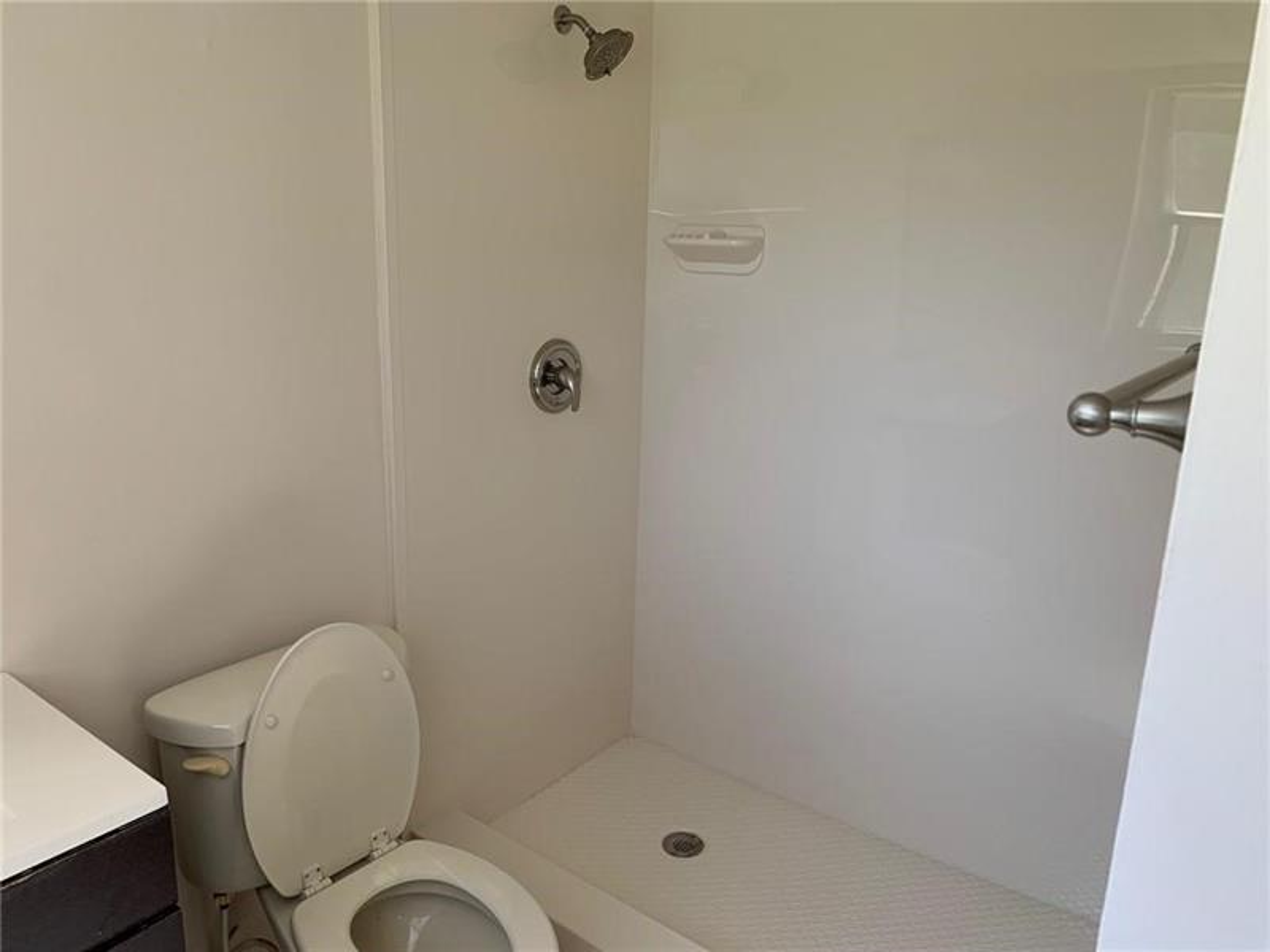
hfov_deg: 67.3
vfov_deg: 53.1
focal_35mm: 26
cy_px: 476
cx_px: 635
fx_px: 954
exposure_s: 1/121
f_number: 1.8
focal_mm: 4.25
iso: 32
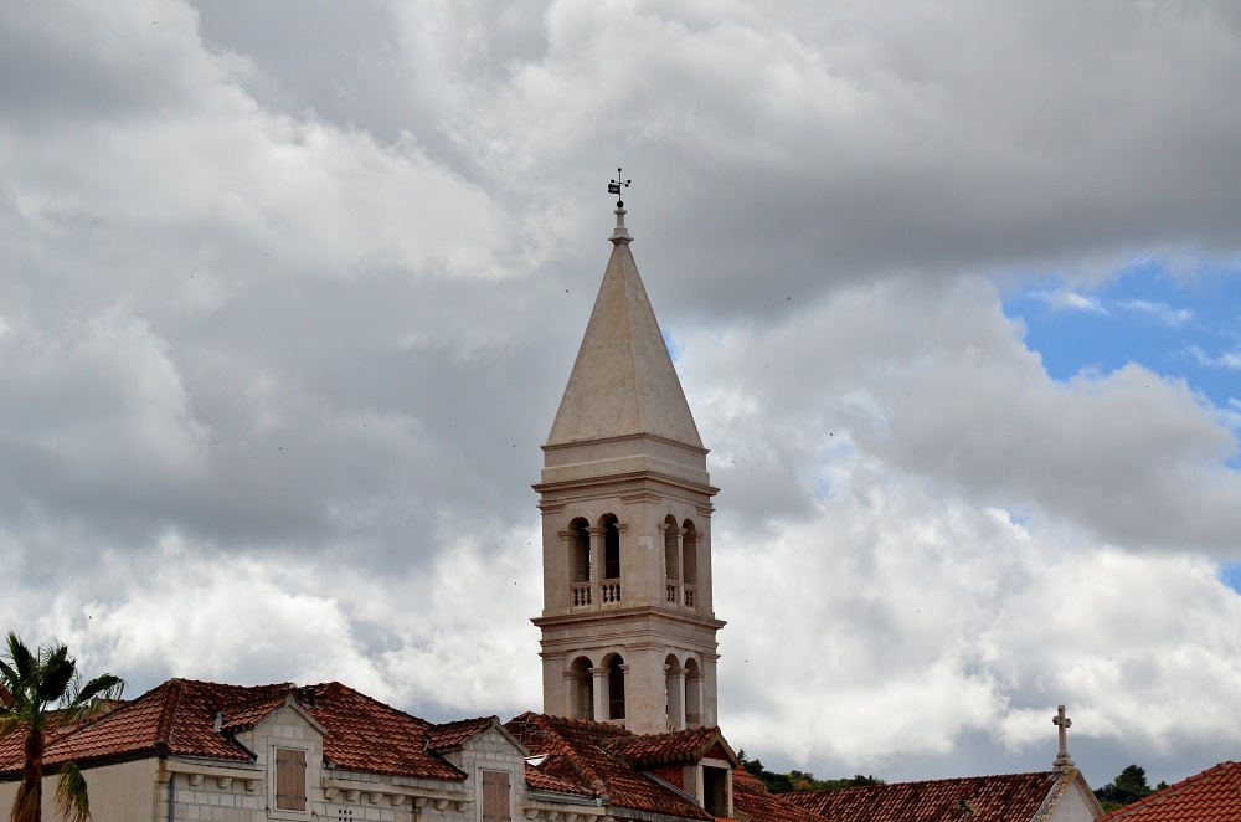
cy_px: 411
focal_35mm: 138
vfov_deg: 9.9
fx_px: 4747
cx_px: 620
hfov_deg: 14.9
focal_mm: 92
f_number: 4.5
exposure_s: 1/8000
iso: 560
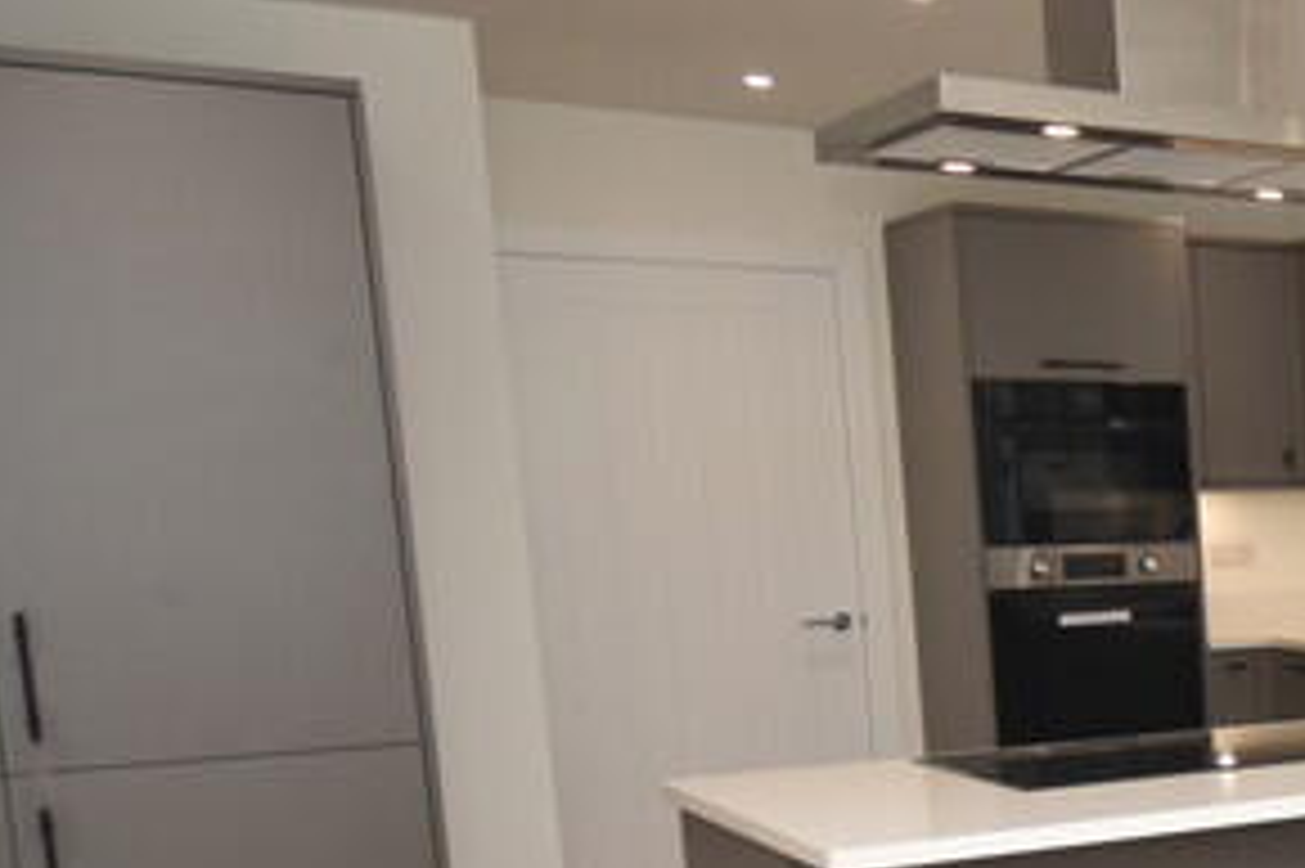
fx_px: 1920
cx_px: 1930
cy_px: 740
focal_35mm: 53
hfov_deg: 27.1
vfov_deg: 24.9
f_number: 5
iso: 560
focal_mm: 10
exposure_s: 1/200
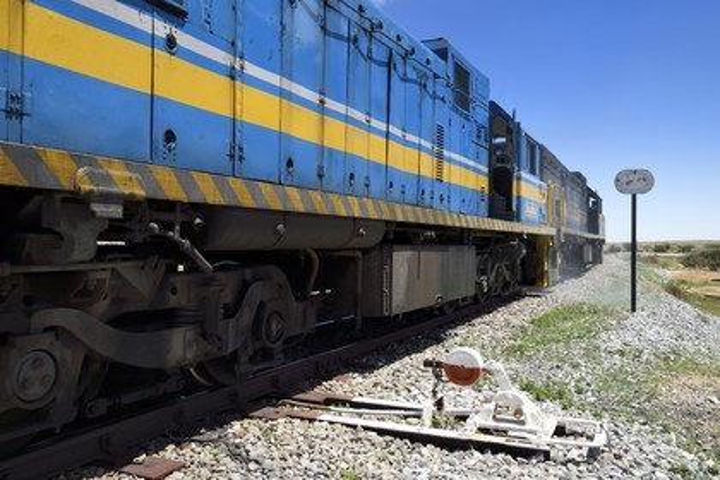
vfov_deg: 41.1
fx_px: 640
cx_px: 360
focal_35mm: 32
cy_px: 240
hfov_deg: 58.7
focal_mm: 32
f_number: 11
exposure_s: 1/320
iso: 200
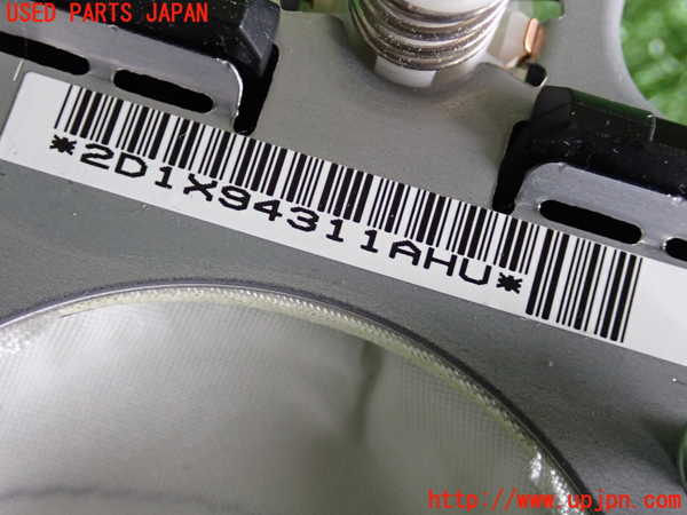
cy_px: 258
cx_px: 344
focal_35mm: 50
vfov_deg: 29.1
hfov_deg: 38.2
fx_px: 992
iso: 500
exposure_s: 1/50
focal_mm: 9.01
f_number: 3.2
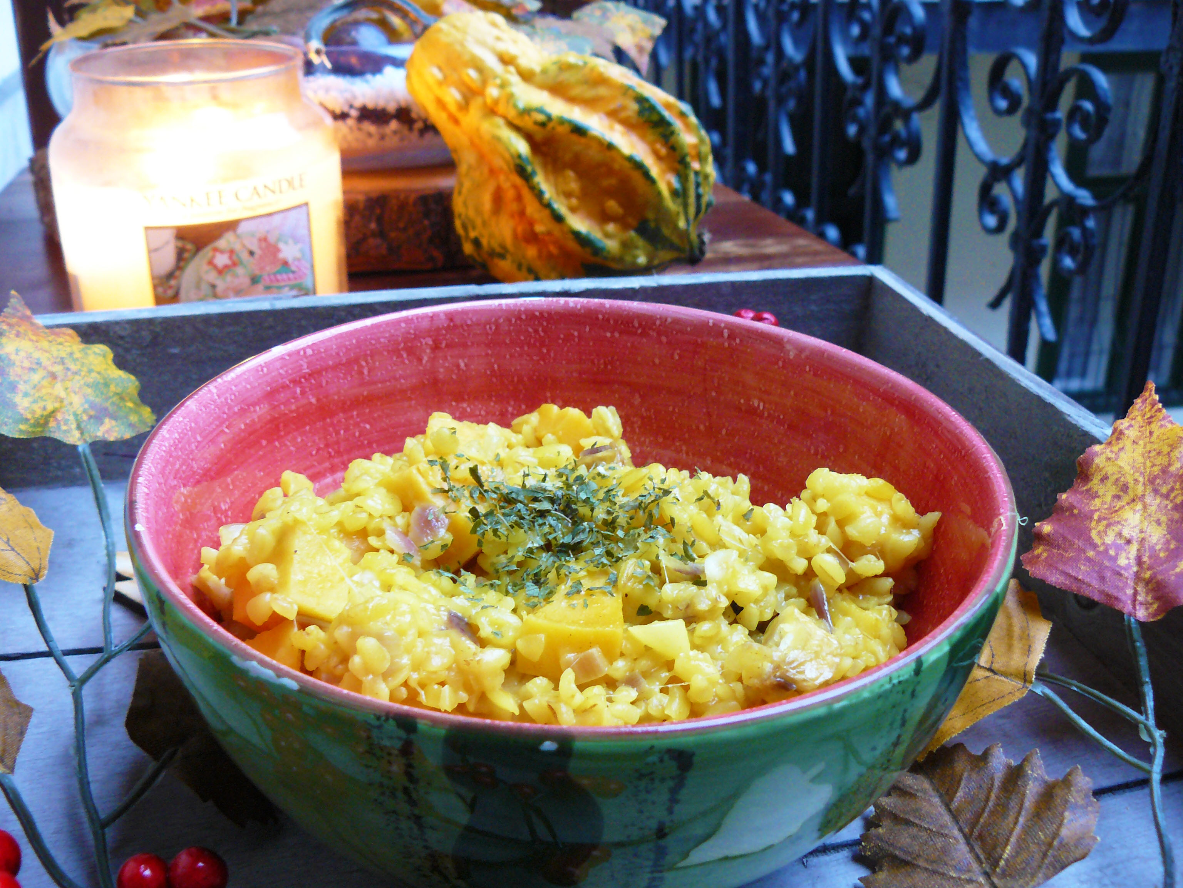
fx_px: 1230
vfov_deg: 39.7
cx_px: 592
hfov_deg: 51.4
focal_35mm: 36
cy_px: 444
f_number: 3.6
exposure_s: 1/4
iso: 200
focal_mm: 6
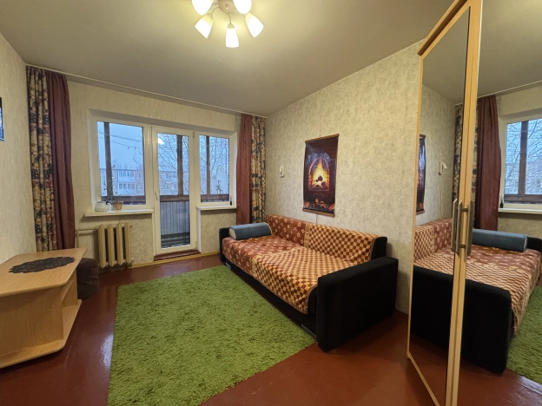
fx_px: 219
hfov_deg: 102.1
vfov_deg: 85.7
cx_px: 271
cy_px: 203
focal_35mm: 14
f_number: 2.2
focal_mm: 2.22
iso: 250
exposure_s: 1/50
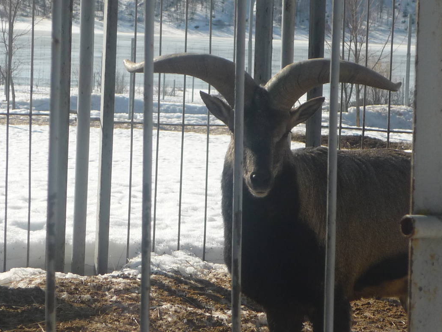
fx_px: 2069
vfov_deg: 9.2
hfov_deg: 12.2
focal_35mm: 162
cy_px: 164
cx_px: 220
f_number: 4.4
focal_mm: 13.6
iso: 100
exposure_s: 1/640
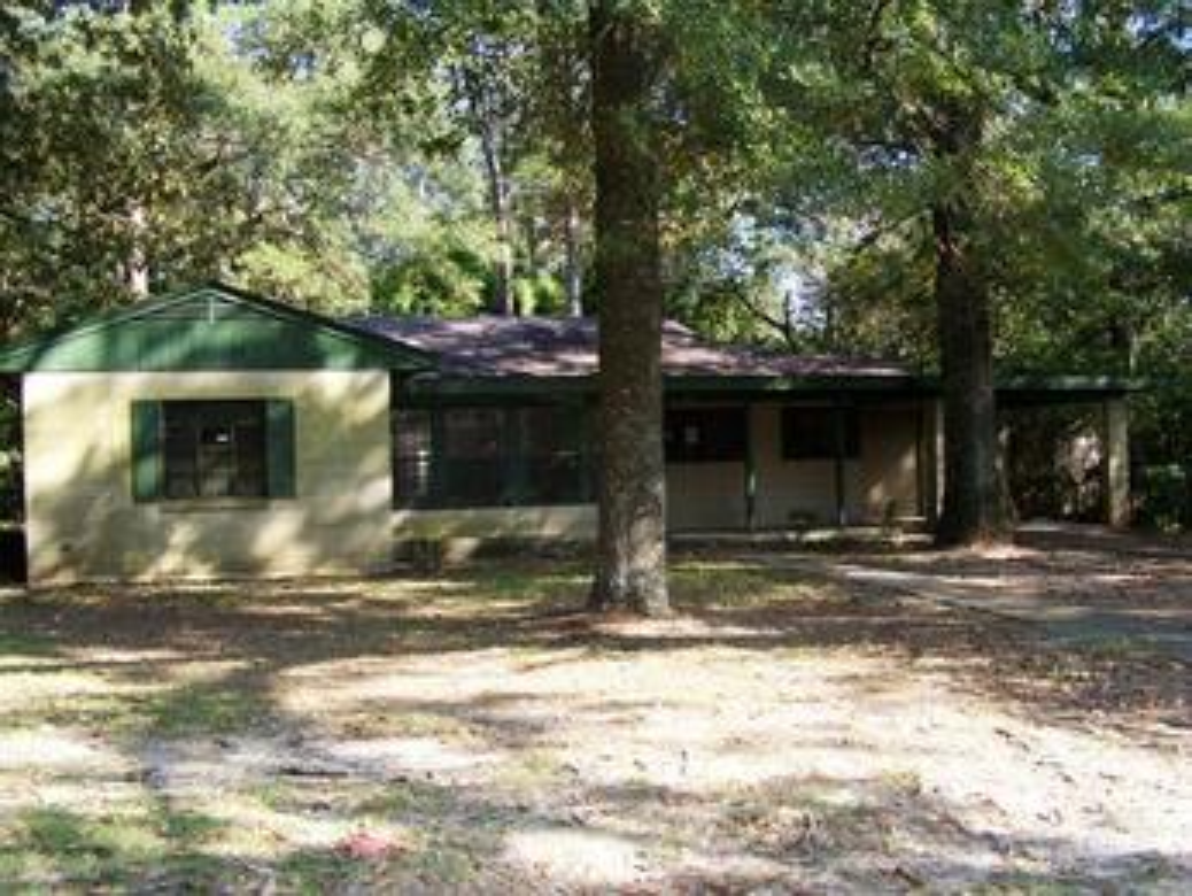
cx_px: 596
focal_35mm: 38
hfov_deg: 48.9
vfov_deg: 37.8
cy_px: 448
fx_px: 1309
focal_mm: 6.3
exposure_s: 1/160
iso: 80
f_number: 2.8
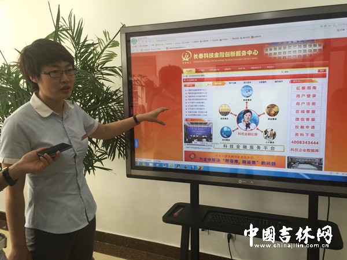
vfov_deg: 48.2
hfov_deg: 61.7
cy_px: 130
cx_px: 174
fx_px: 291
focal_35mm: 29
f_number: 2.2
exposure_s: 1/33
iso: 50
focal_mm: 4.15
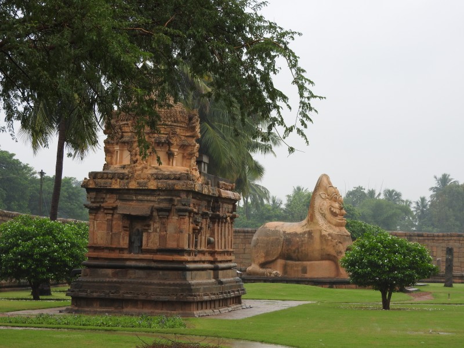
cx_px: 232
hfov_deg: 18.7
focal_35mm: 105
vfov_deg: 14.1
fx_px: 1407
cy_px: 174
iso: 100
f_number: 4.8
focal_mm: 18.8
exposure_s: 1/320
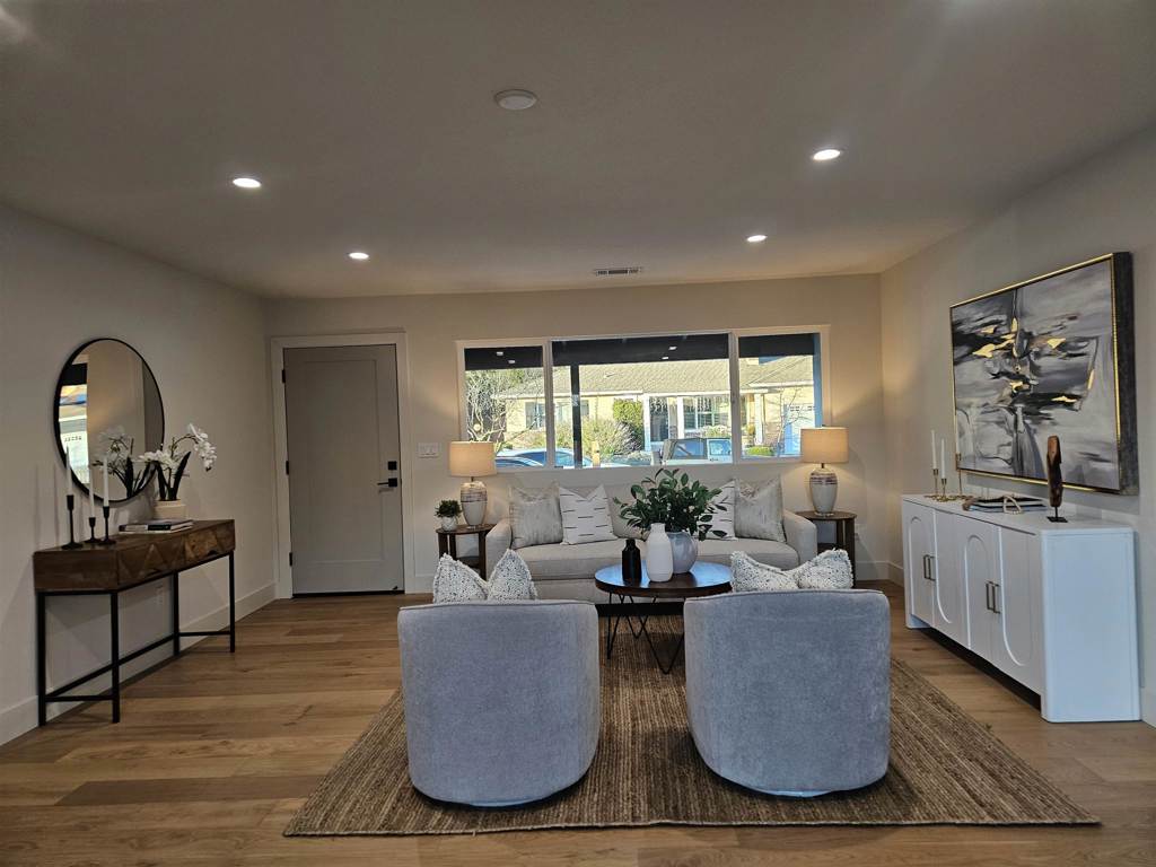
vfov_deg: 58.9
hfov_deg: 73.9
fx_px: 768
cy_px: 434
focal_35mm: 23
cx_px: 578
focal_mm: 6.3
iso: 160
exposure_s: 1/120
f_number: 1.7
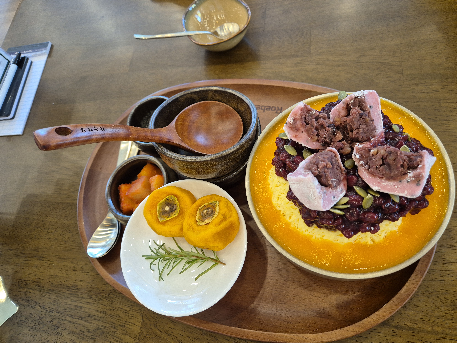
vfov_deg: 58.9
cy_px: 172
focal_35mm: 23
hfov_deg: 73.9
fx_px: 304
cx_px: 228
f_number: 1.8
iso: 160
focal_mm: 5.4
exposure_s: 1/120
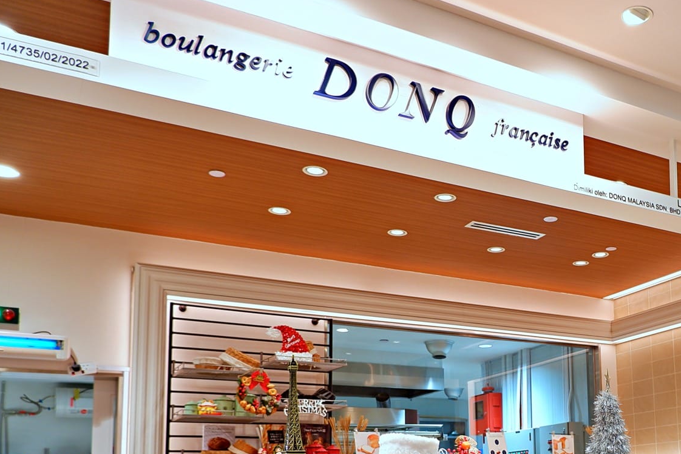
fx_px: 776
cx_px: 580
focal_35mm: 41
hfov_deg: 44.2
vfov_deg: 31.3
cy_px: 400
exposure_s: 1/45
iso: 200
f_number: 3.5
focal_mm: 15
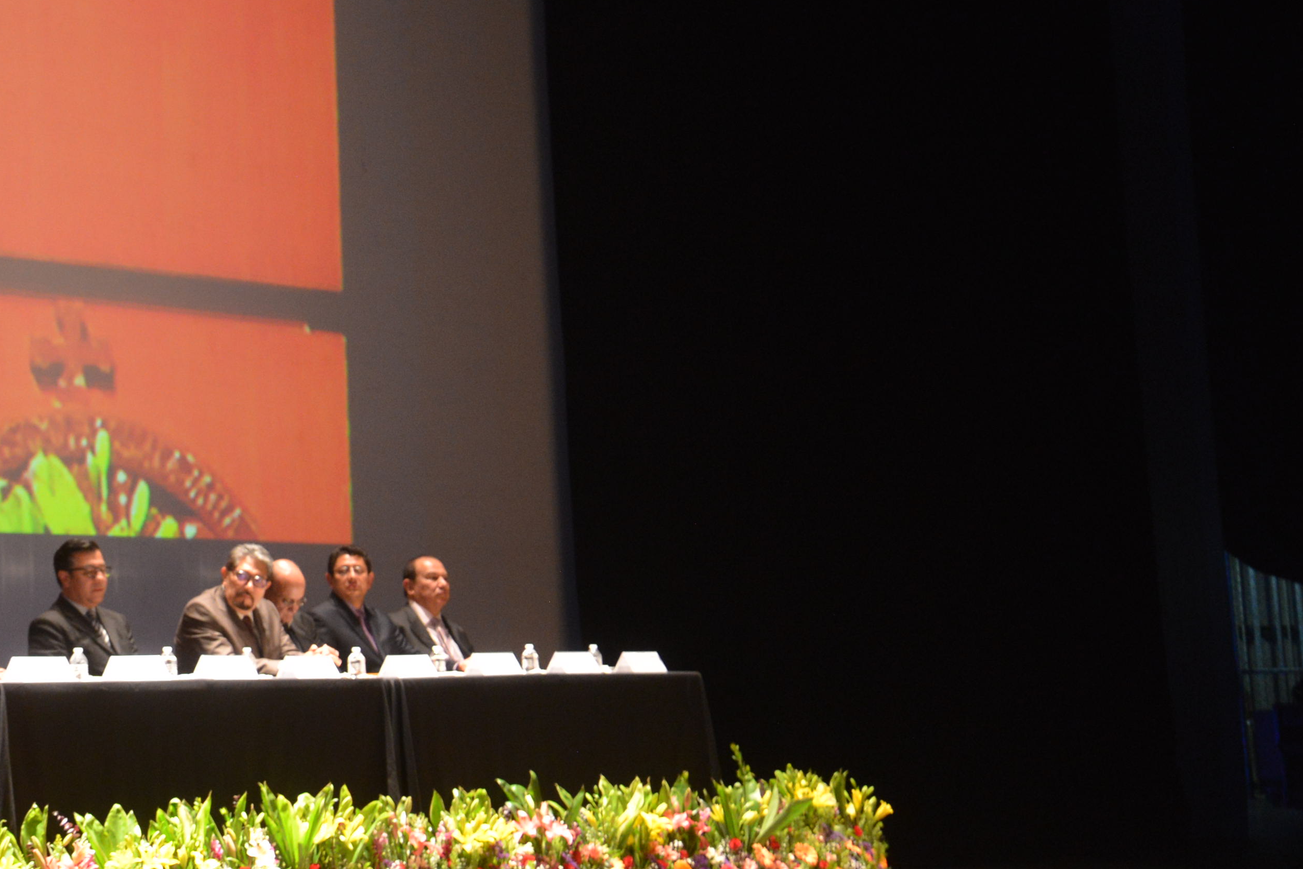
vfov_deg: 14.2
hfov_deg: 20.0
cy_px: 221
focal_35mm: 96
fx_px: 3475
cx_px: -255
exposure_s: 1/15
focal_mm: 40
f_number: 4.2
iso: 1600
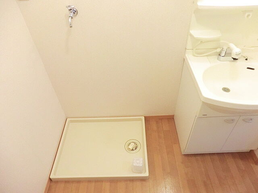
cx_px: 129
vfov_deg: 56.8
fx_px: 179
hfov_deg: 71.6
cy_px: 96
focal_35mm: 24
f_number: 3.2
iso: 800
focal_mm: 4.3
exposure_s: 1/50
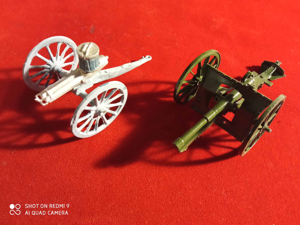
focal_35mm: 27
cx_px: 150
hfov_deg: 65.3
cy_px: 112
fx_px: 234
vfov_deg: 51.4
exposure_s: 1/20
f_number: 2.2
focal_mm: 3.79
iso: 1277
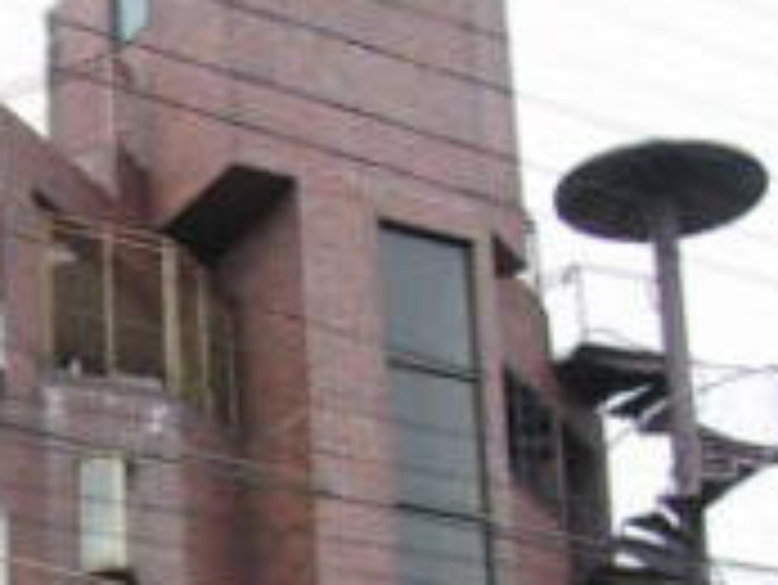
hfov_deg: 14.3
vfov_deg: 10.9
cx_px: -252
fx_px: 2969
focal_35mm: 132
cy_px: 788
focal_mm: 5.8
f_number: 2.8
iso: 141
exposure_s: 1/283
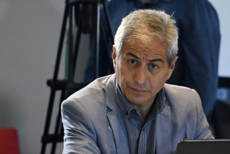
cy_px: 107
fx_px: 2228
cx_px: 148
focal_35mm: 349
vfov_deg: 3.9
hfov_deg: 5.9
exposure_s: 1/100
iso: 1600
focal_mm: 165
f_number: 4
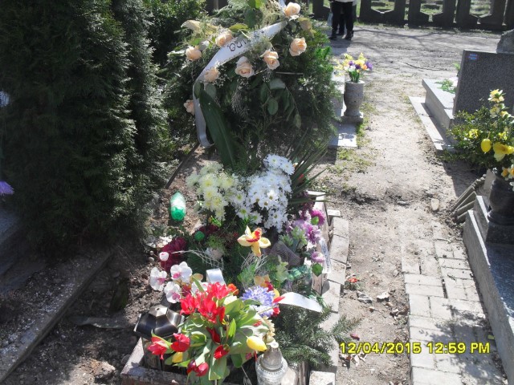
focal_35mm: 35
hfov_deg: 52.6
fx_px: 520
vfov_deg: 40.7
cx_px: 257
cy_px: 192
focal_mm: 6.3
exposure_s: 1/750
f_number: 3.2
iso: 100
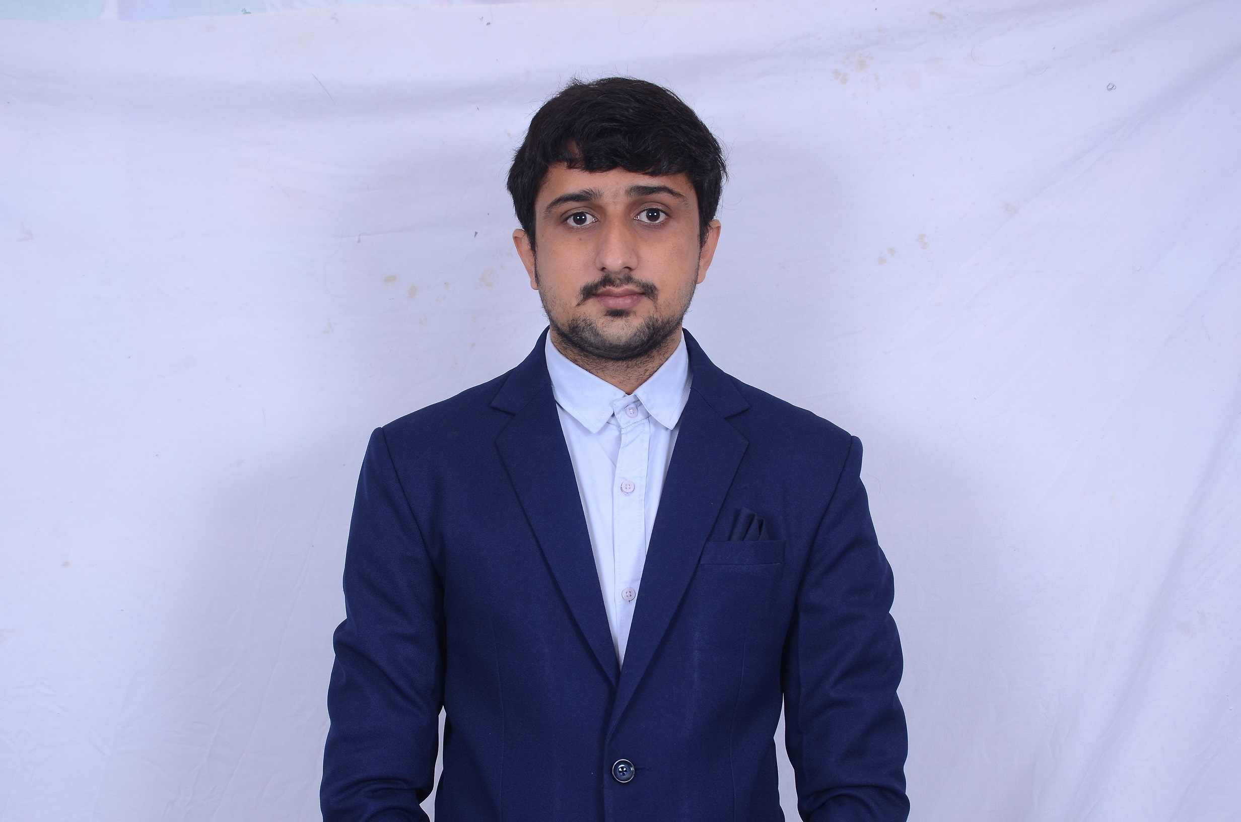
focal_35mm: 63
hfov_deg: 32.0
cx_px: 620
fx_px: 2167
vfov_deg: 21.5
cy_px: 411
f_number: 8
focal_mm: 42
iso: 250
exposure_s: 1/160
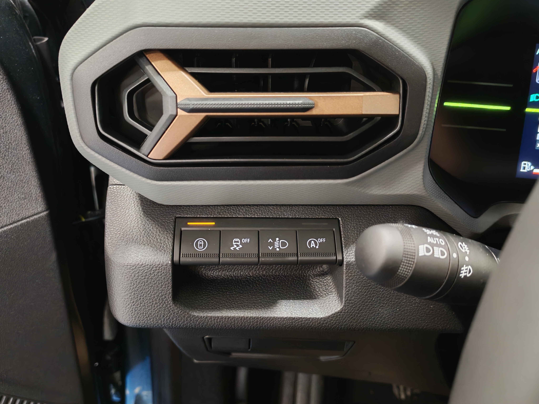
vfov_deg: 42.9
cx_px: 270
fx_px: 514
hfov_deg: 55.4
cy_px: 202
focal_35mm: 33
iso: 2334
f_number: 1.9
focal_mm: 6.12
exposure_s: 1/33.3
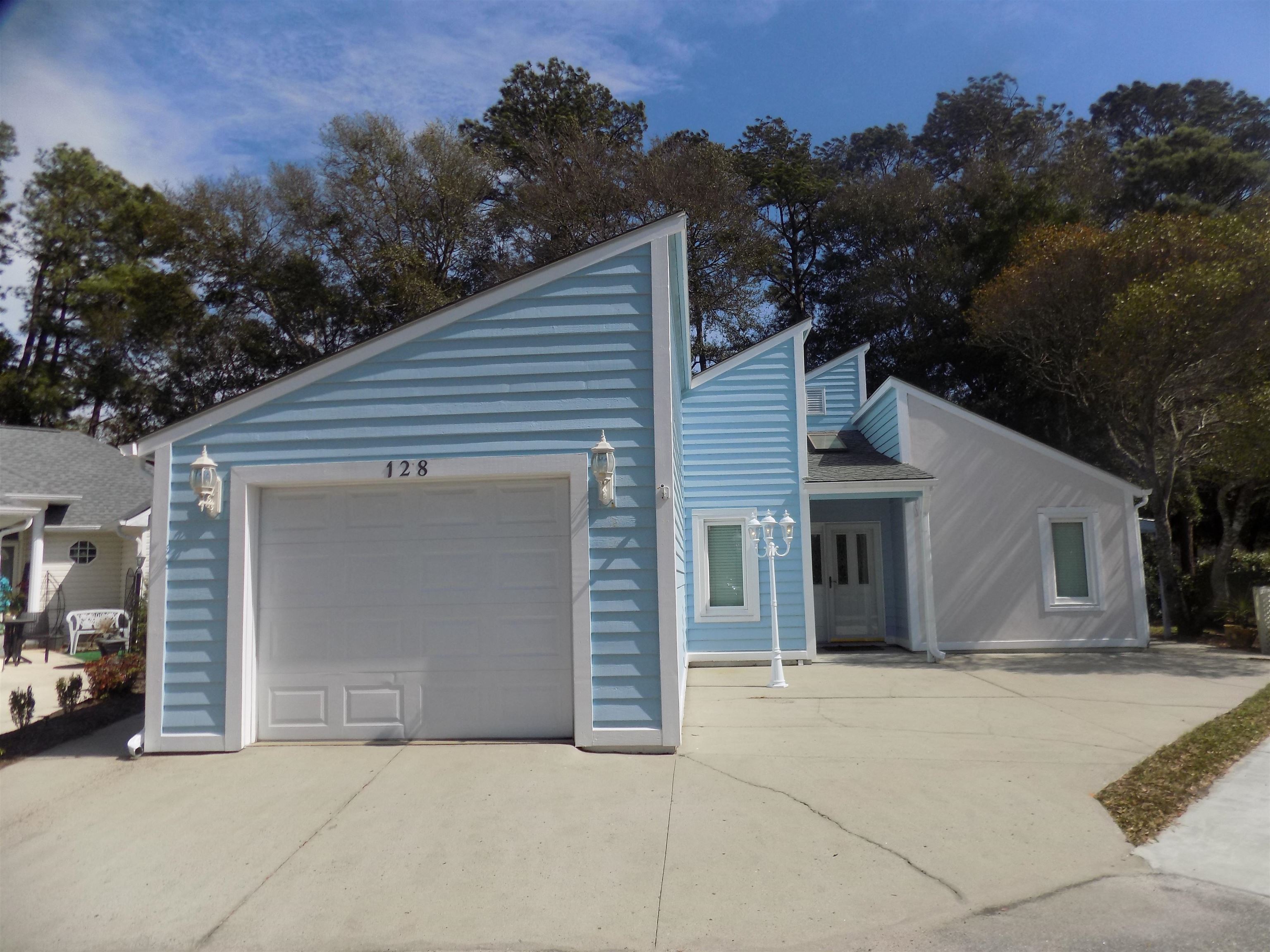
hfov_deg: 73.9
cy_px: 476
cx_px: 635
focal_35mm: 23
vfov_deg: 58.9
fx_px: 844
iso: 80
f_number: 9.9
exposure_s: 1/200
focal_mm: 4
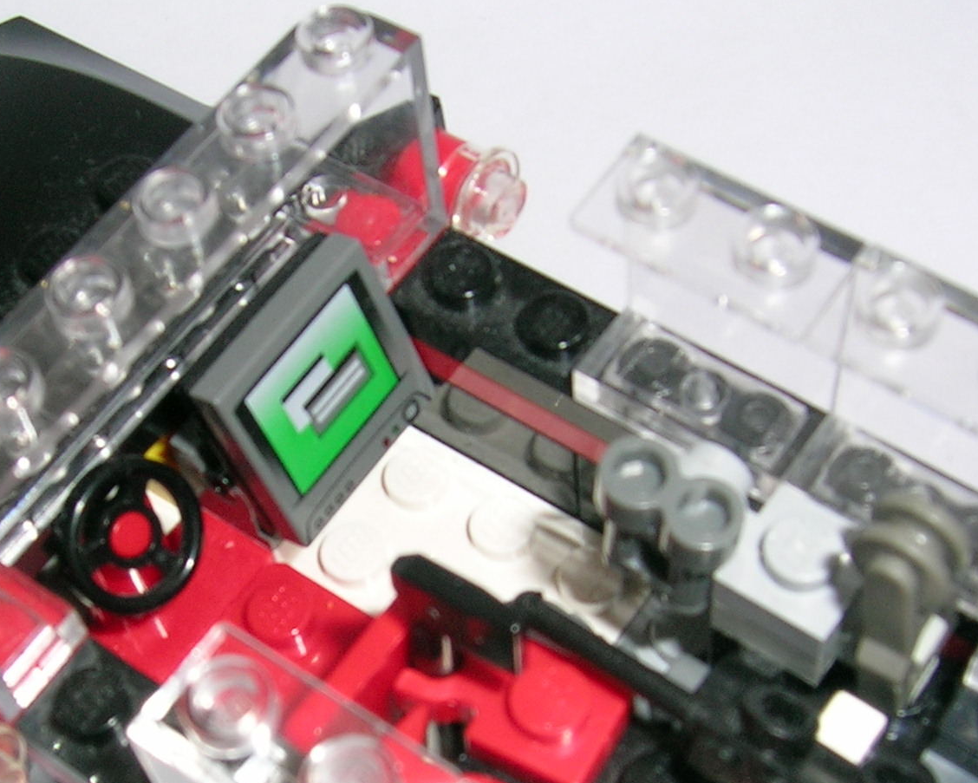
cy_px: 525
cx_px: 417
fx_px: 1795
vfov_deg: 24.5
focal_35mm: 62
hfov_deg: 30.4
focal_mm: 5.4
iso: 50
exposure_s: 1/60.1
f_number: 4.8
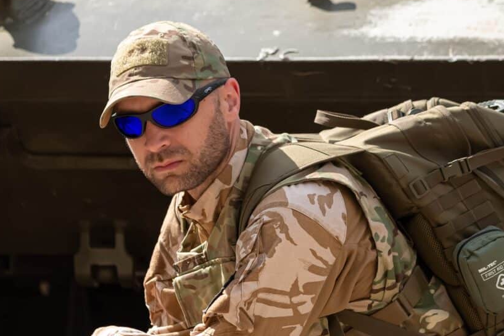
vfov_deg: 4.9
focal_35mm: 282
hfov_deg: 7.3
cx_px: 270
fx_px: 3948
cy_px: 191
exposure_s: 1/2500
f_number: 4.8
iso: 640
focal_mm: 150
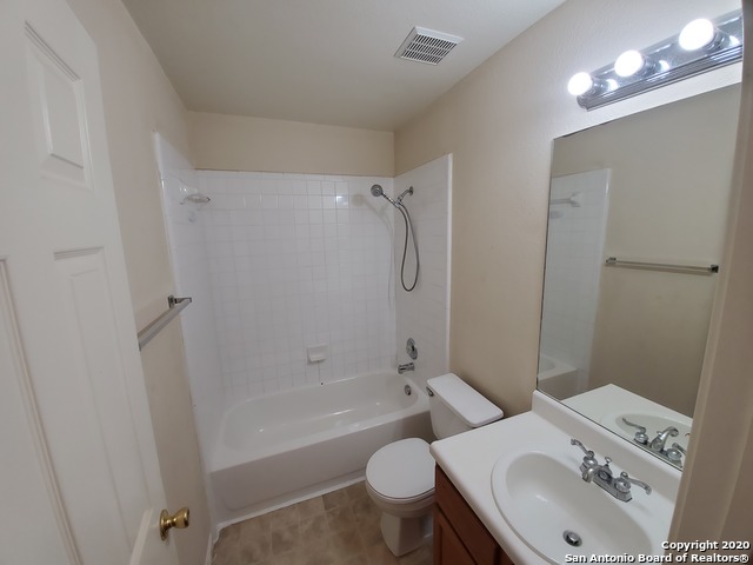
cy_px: 282
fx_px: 283
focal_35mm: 13
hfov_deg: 106.2
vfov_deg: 89.9
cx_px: 376
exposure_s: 1/59
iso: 100
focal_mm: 1.8
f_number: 2.2
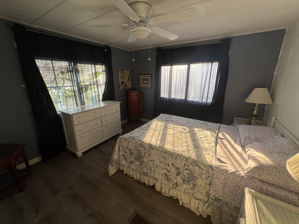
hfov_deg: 106.2
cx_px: 150
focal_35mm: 13
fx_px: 112
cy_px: 112
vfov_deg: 89.9
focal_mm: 1.57
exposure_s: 1/99
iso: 100
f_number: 1.8
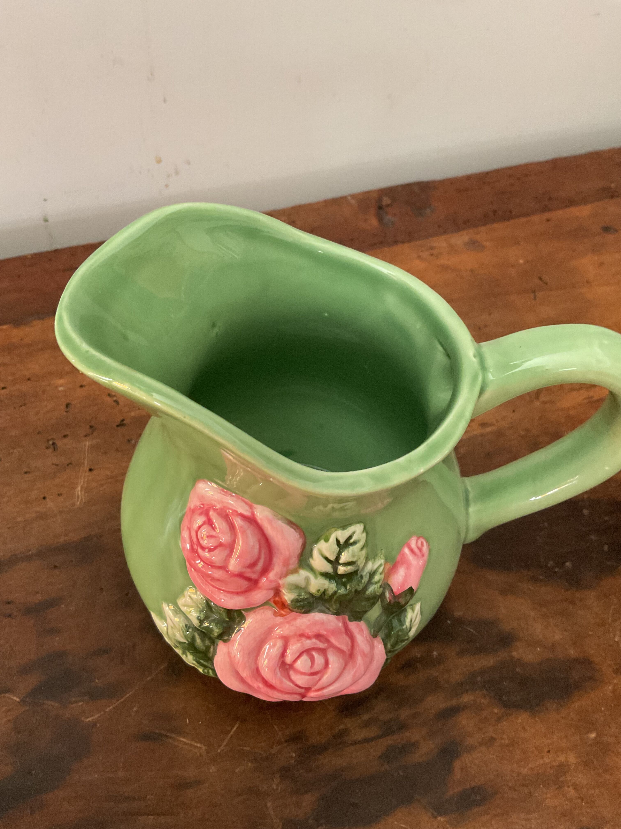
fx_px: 694
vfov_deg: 61.7
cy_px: 414
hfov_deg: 48.2
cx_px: 310
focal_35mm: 29
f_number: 1.8
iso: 200
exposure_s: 1/50
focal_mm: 3
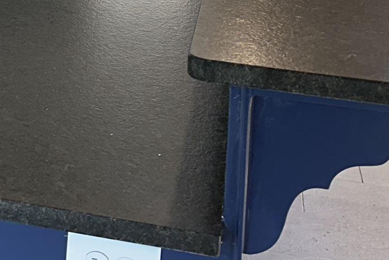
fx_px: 1037
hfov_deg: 20.1
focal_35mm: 96
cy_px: -186
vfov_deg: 13.1
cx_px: -56
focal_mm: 6.86
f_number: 1.78
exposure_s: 1/120
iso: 64
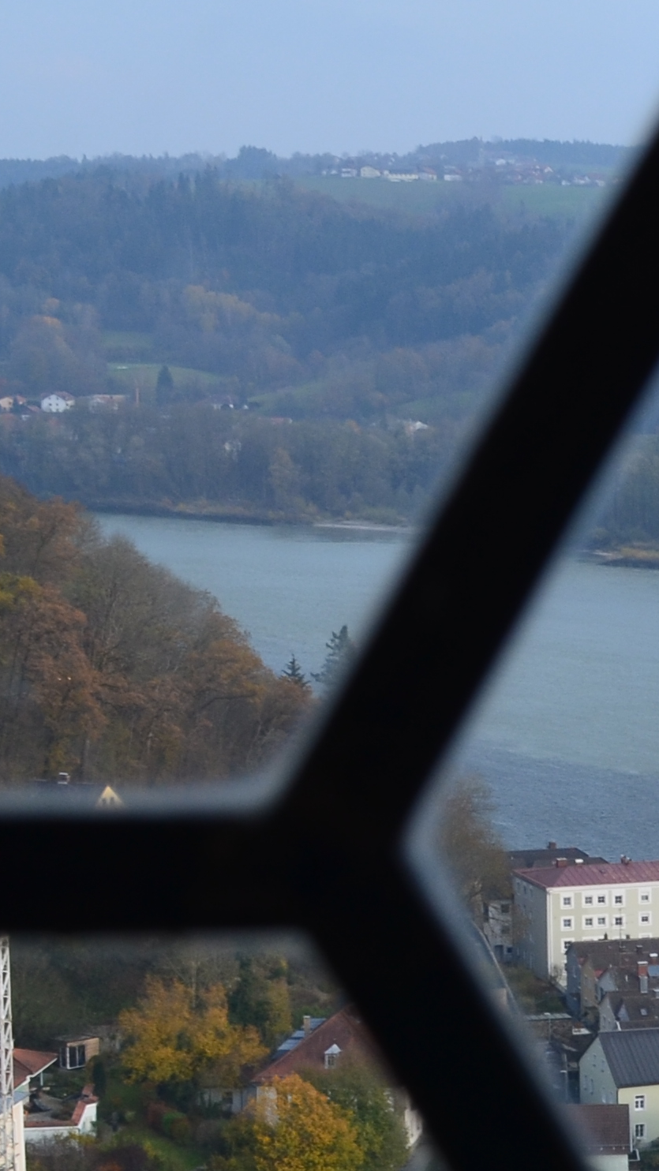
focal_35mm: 125
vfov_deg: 17.1
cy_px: 865
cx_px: 1439
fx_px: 3882
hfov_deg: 9.0
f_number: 11
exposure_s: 1/100
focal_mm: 24
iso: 200
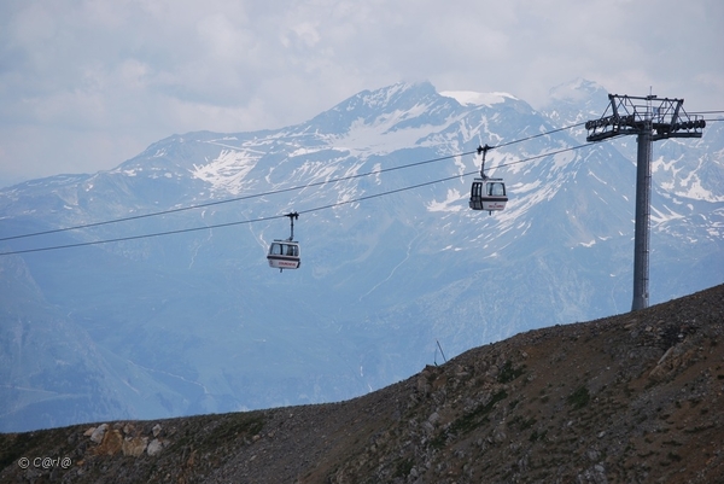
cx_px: 362
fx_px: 3321
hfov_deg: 12.4
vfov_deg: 8.3
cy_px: 242
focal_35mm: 165
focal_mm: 110
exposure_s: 1/640
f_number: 6.3
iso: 100
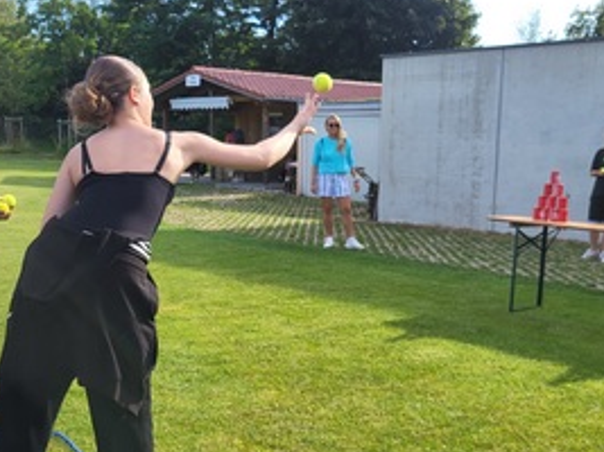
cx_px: 346
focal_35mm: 39
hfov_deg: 47.7
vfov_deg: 36.7
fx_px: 680
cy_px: 269
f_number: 1.8
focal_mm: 5.4
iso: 40
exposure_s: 1/986
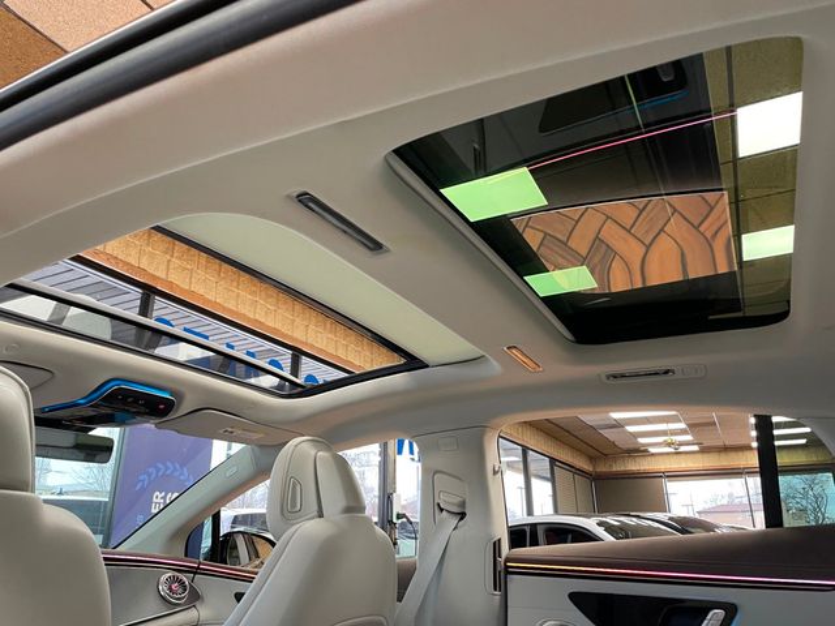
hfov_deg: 67.3
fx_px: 627
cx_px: 418
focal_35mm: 26
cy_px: 313
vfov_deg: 53.1
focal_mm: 4.2
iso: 125
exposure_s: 1/60
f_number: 1.6
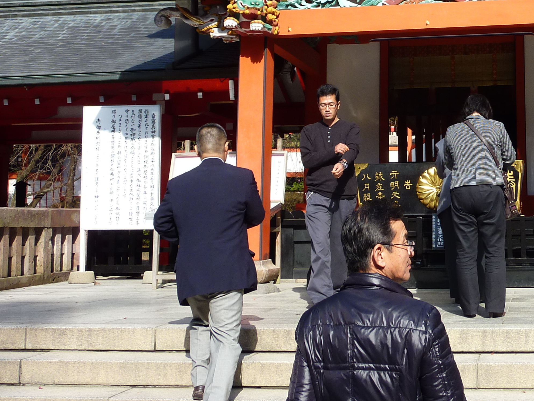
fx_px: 910
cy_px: 56
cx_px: 409
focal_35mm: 59
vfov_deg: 24.3
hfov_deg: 32.0
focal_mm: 5.3
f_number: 4
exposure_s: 1/320
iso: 80
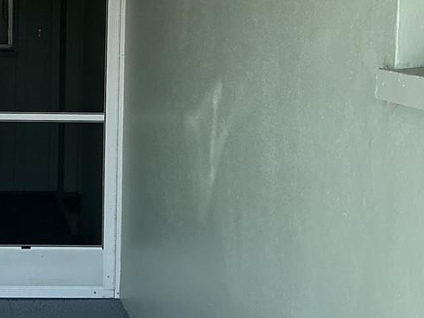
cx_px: -36
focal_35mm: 95
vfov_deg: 15.5
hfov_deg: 19.8
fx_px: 1164
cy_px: 74
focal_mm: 3
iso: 25
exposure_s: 1/383
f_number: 1.8
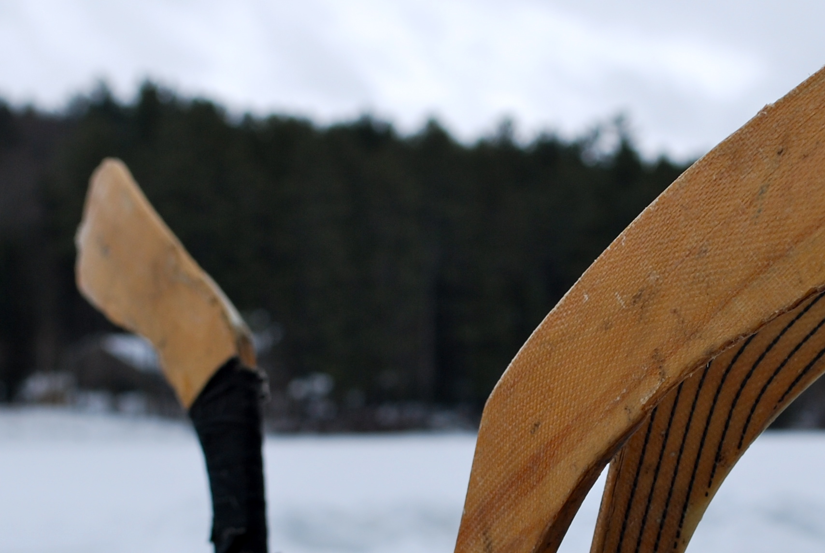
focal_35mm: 136
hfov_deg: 15.0
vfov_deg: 10.1
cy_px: 393
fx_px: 3121
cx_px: 572
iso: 100
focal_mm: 40
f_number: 7.1
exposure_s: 1/200
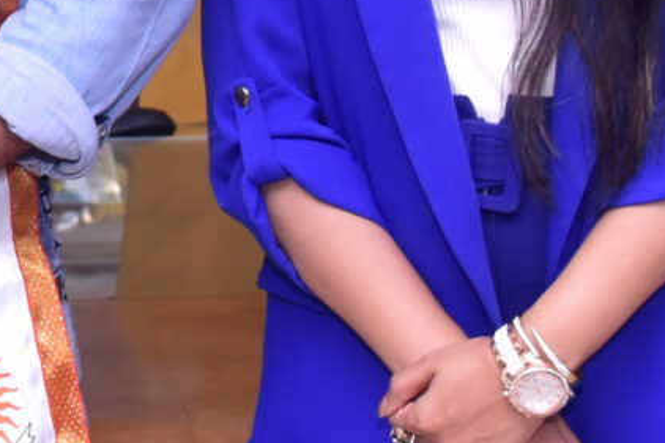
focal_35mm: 182
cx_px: -287
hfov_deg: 10.9
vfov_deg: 7.4
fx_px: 3360
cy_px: -318
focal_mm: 30
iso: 800
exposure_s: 1/125
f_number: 4.5
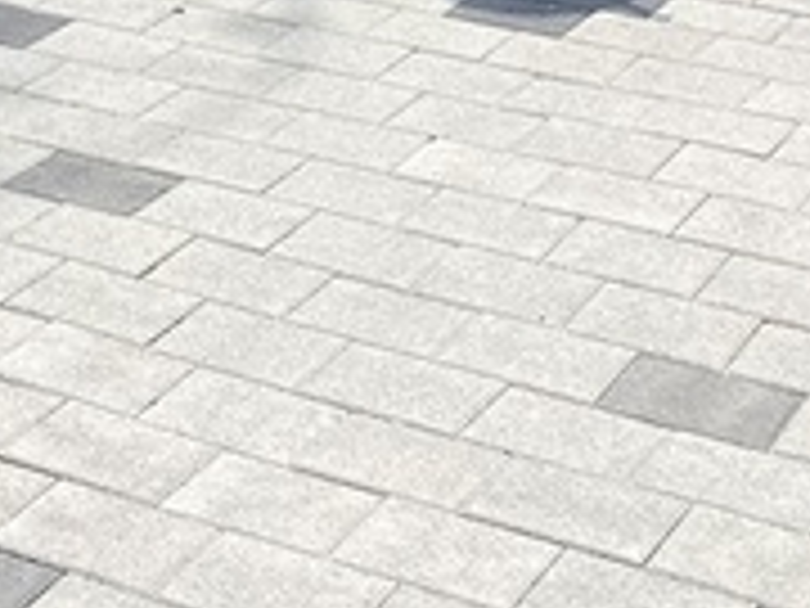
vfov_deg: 10.5
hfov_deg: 13.6
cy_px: -601
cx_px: -626
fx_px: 3042
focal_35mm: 130
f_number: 1.8
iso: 32
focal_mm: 4.25
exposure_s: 1/2463
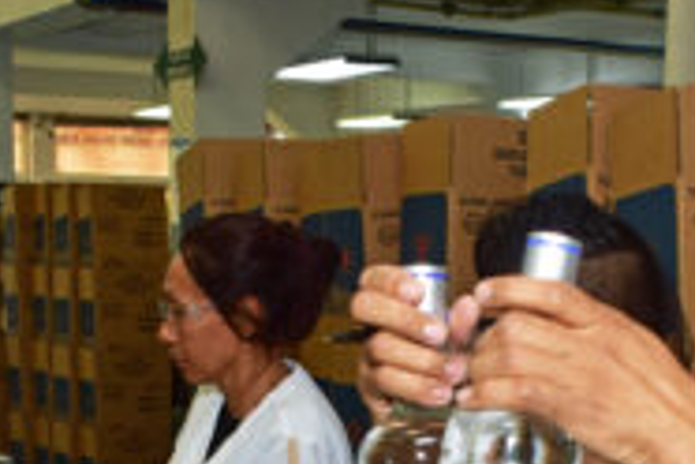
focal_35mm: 97
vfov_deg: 13.3
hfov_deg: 20.9
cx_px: 512
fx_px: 1872
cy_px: 692
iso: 400
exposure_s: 1/80
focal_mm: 20
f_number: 5.6
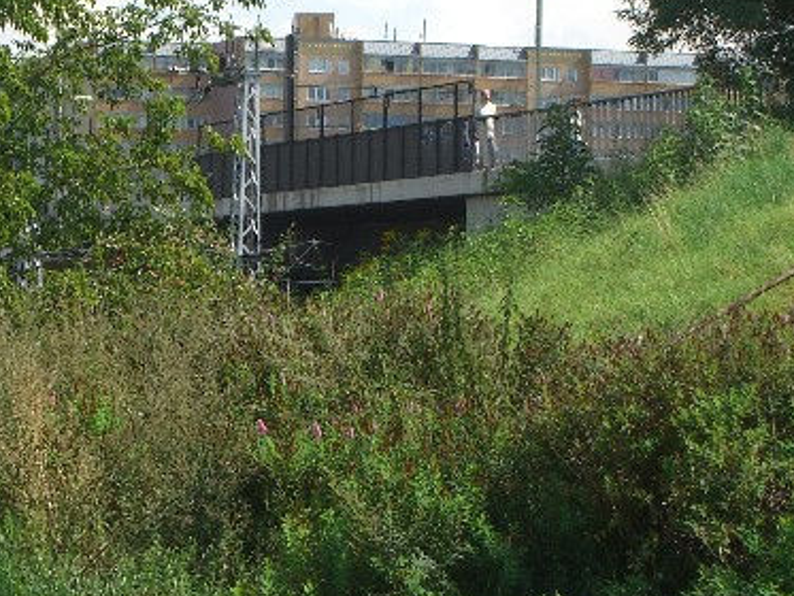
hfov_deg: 11.1
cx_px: 193
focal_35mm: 178
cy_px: 303
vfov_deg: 8.3
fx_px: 4084
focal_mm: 23.7
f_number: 7.4
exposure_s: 1/160
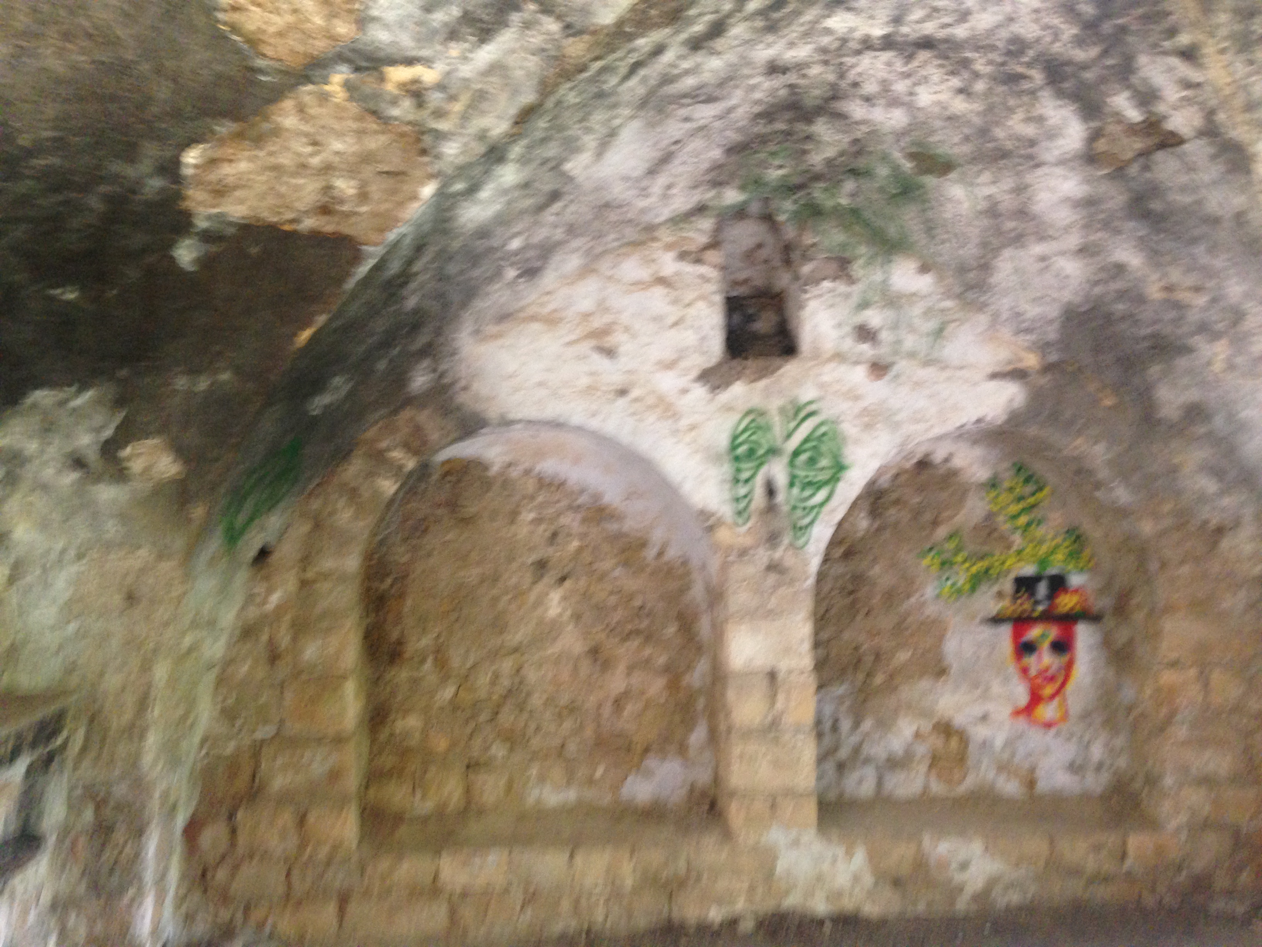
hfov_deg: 55.4
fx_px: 1203
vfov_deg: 42.9
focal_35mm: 33
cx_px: 631
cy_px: 474
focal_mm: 4.12
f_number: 2.4
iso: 250
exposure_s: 1/20
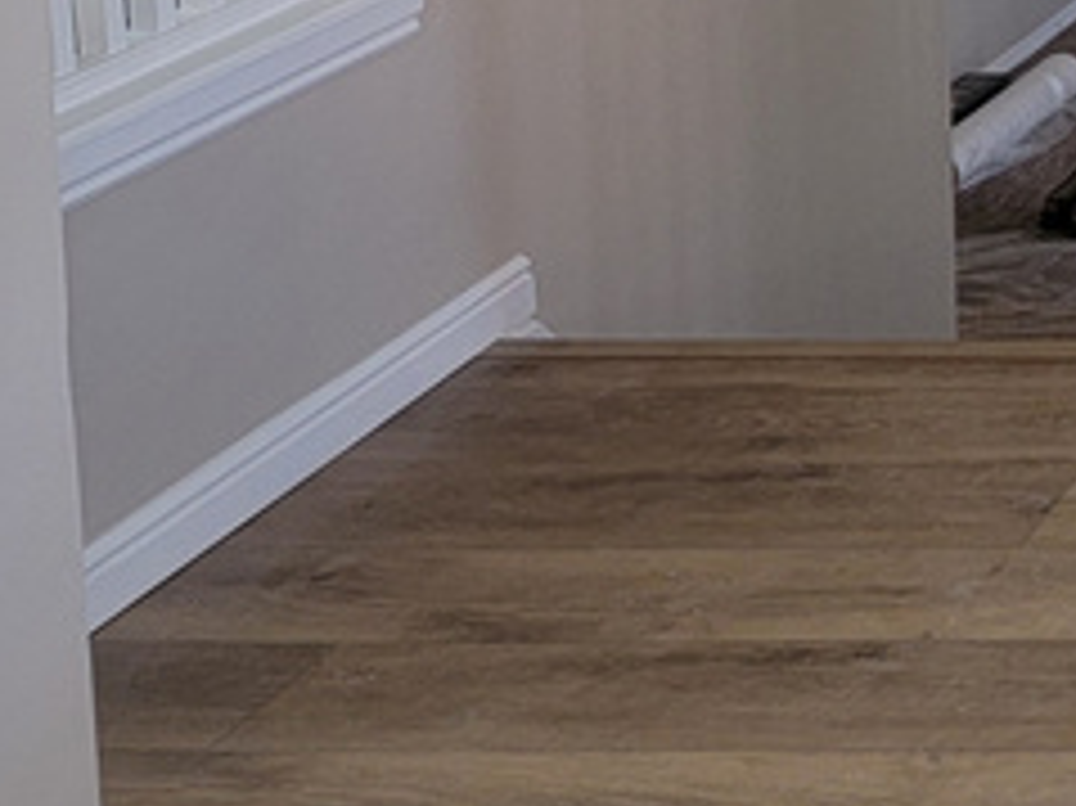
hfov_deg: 15.6
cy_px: -437
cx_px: 2075
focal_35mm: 103
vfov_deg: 13.5
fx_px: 3200
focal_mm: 6.7
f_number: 1.8
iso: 200
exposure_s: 1/120
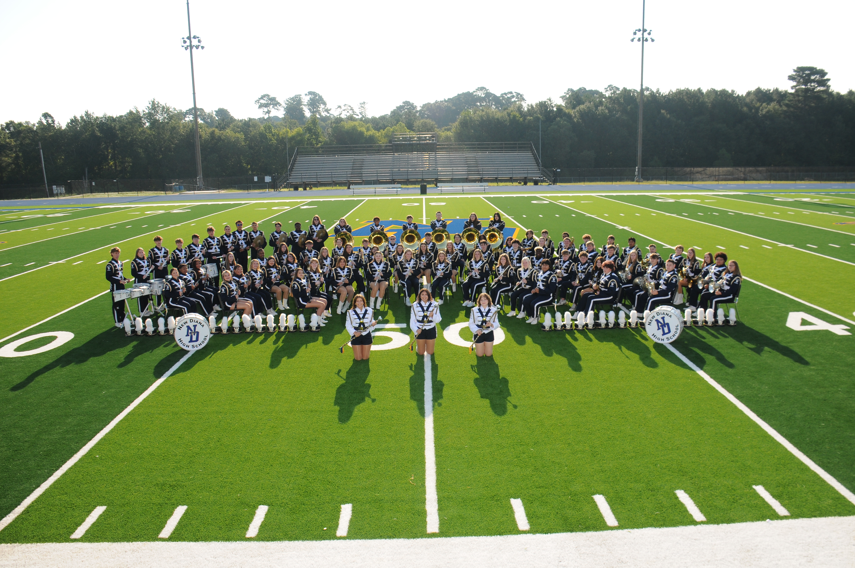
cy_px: 284
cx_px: 428
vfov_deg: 47.8
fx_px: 640
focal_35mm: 27
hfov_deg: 67.4
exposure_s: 1/200
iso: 200
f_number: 9
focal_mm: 18
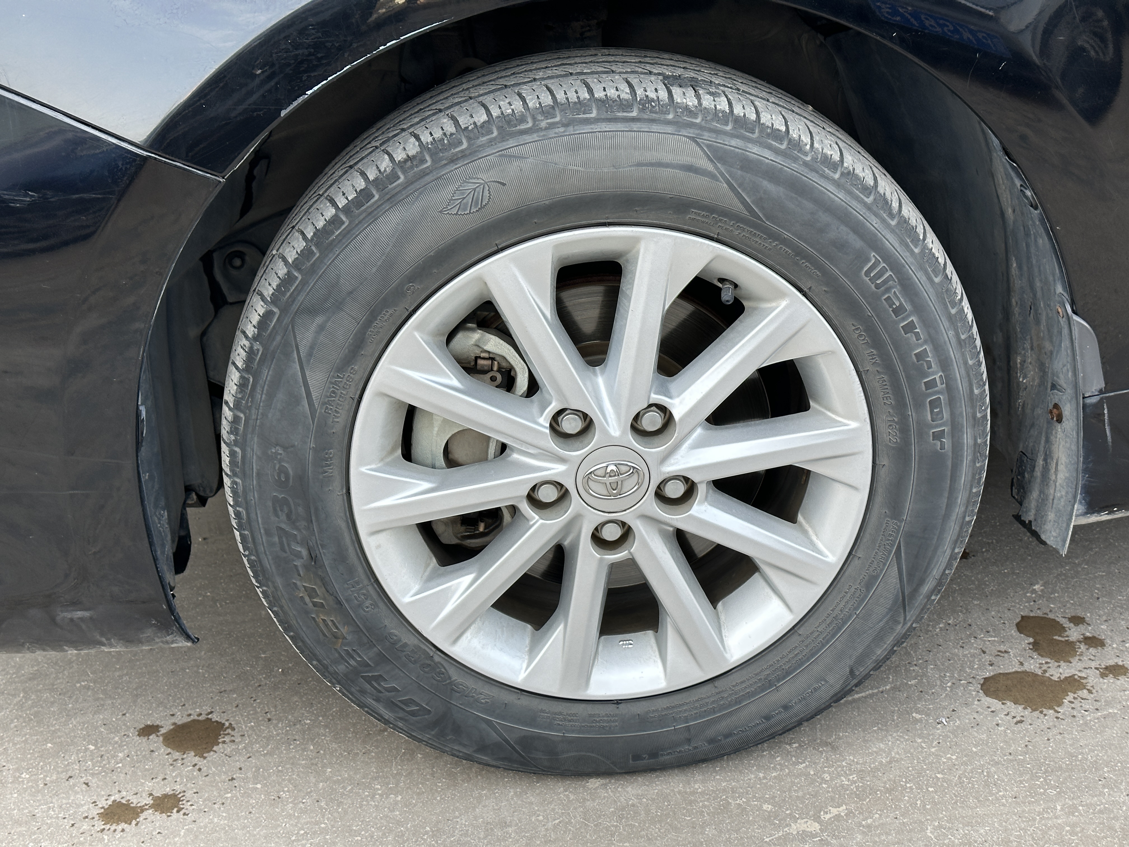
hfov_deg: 39.7
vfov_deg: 30.3
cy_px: 424
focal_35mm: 48
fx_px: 1566
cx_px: 564
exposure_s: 1/341
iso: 64
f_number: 1.78
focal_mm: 6.86
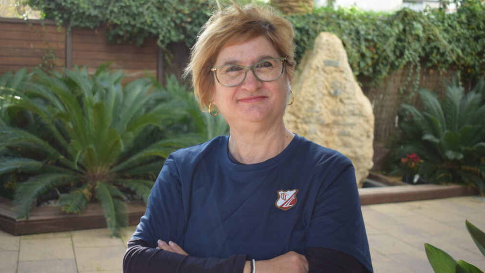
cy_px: 136
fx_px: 598
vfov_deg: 25.7
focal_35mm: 47
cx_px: 238
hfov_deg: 44.1
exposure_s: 1/160
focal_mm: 29
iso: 200
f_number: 4.2
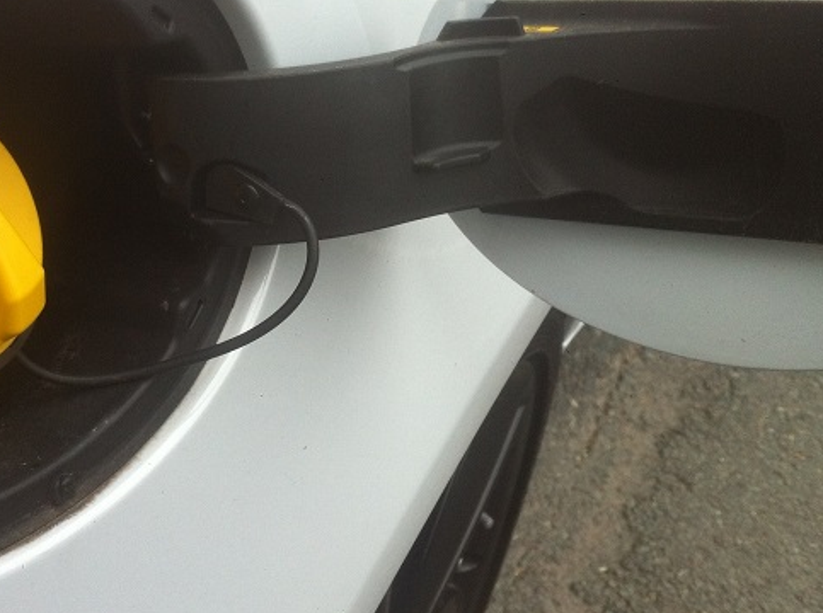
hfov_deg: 32.9
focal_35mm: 58
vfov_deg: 25.1
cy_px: 258
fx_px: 1376
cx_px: 250
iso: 80
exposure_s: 1/372
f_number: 2.8
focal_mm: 3.85
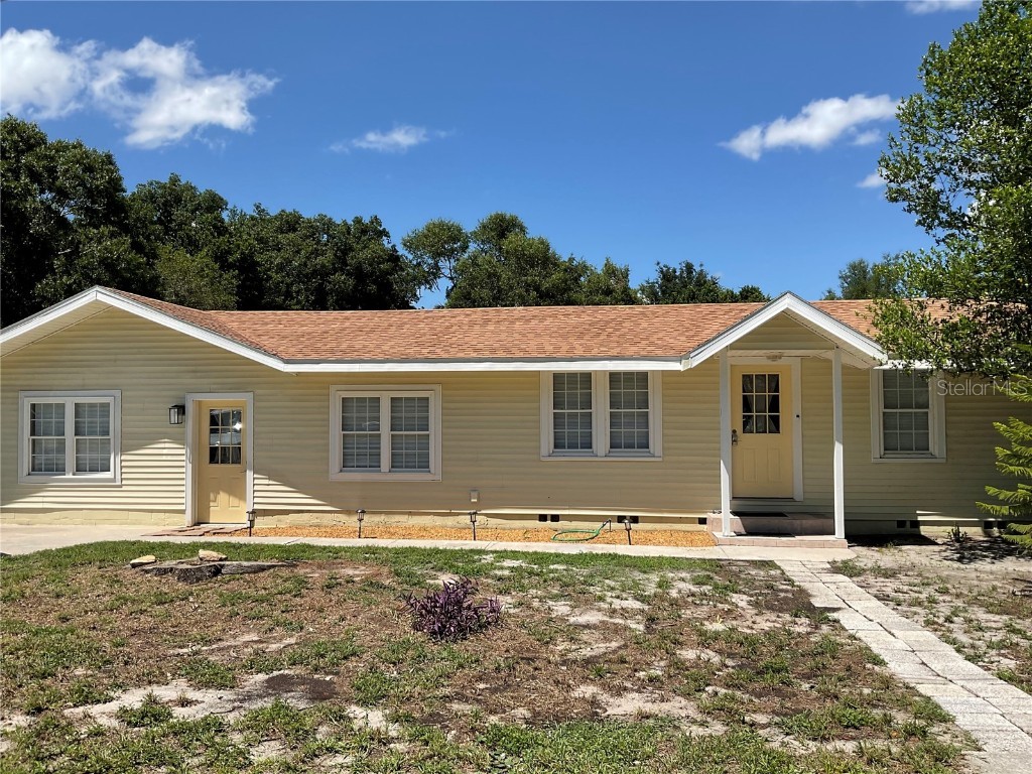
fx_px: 865
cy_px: 387
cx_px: 516
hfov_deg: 61.7
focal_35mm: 29
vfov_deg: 48.2
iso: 16
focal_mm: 3
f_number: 1.8
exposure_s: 1/2227
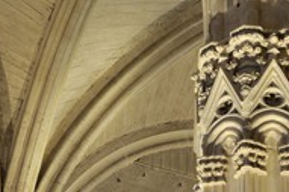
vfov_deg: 11.2
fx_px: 971
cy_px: 210
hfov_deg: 16.9
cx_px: 185
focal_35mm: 121
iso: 200
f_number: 14
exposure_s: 6
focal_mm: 55
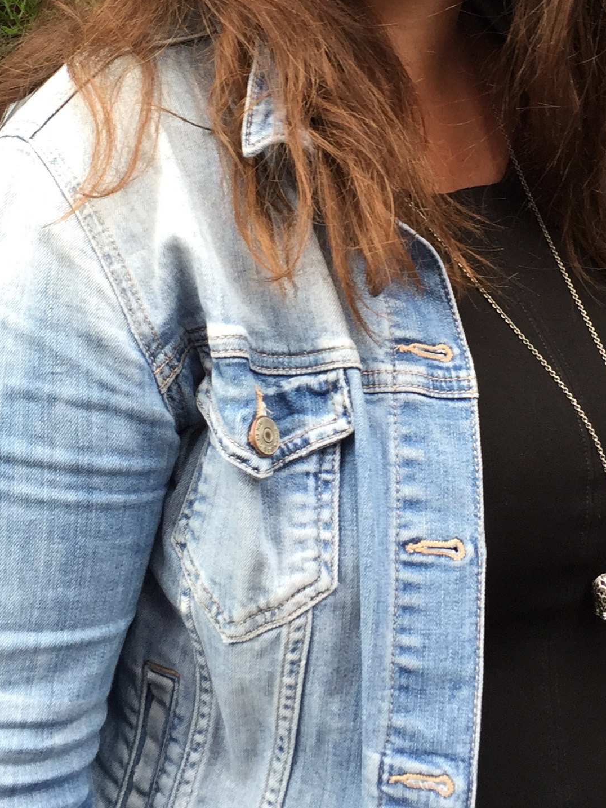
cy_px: 169
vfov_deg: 28.8
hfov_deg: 22.3
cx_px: 318
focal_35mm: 66
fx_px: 1540
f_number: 2.2
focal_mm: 4.15
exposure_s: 1/120
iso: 50
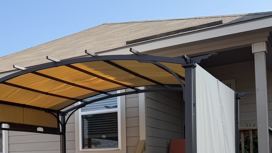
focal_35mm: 51
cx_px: 50
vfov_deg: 22.7
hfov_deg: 38.9
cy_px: 149
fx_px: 368
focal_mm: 6.76
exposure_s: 1/2053
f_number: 1.78
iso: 80
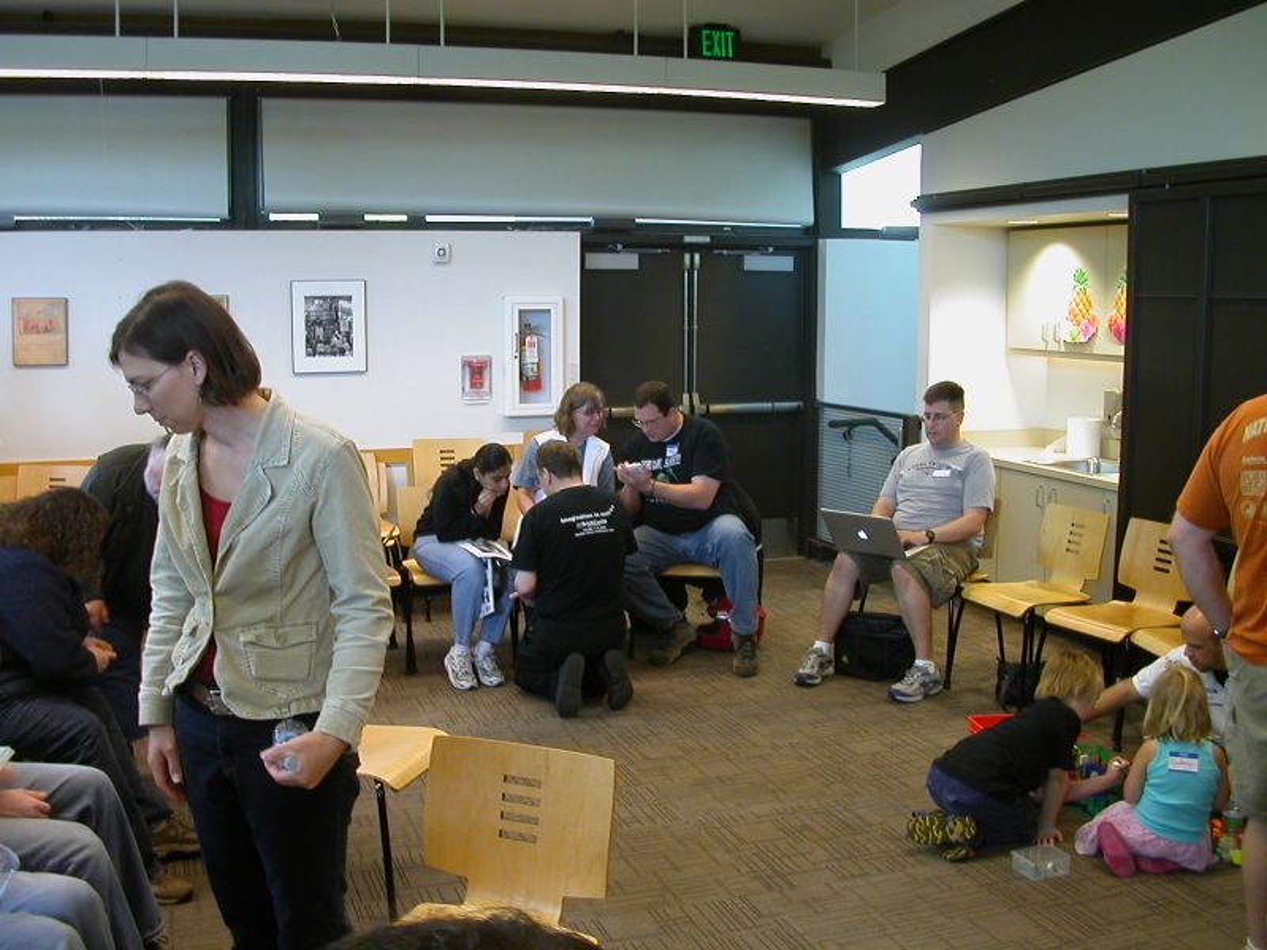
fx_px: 1354
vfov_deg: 38.7
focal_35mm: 37
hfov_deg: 50.1
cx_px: 634
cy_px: 475
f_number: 2.7
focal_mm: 5.6
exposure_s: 1/18.5
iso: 100
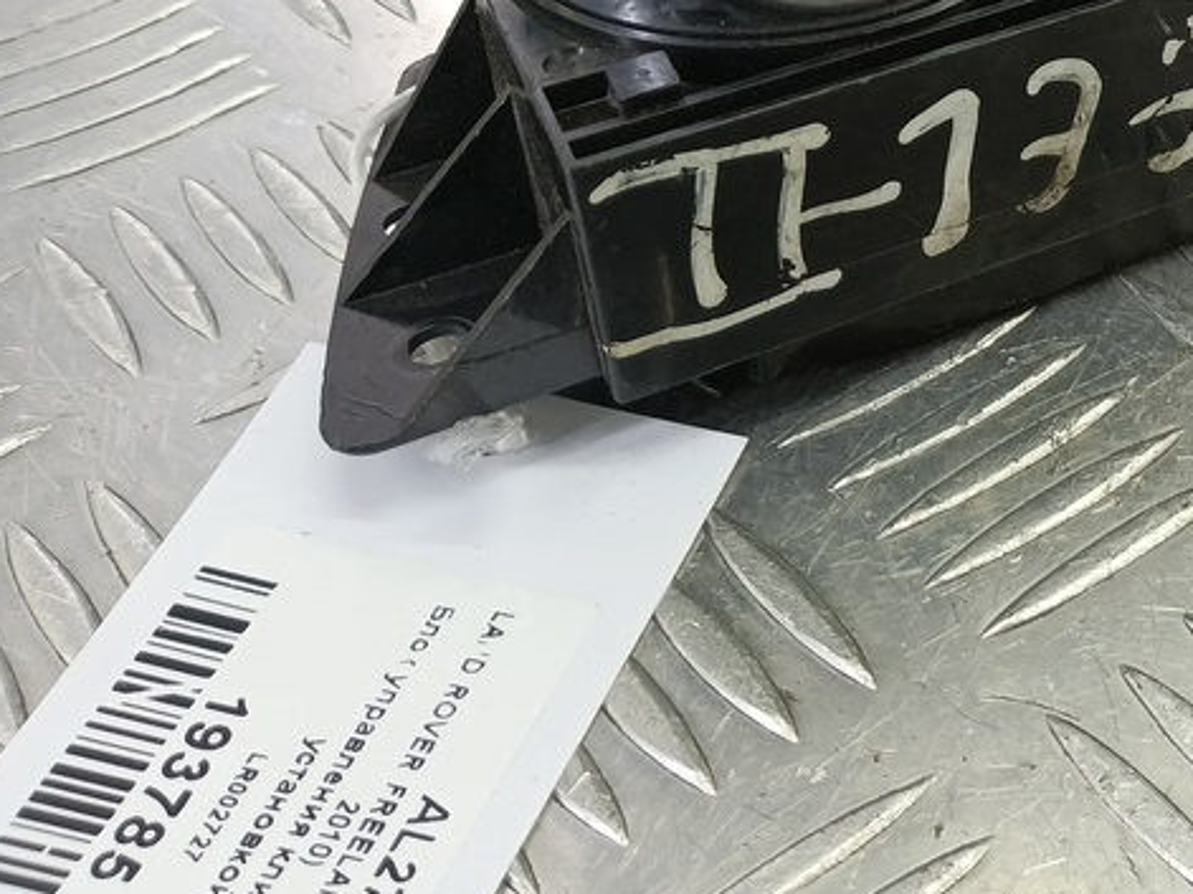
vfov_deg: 27.1
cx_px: 1284
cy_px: -46
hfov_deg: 33.7
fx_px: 1723
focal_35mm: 50
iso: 153
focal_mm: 4.11
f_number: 1.6
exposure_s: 1/50
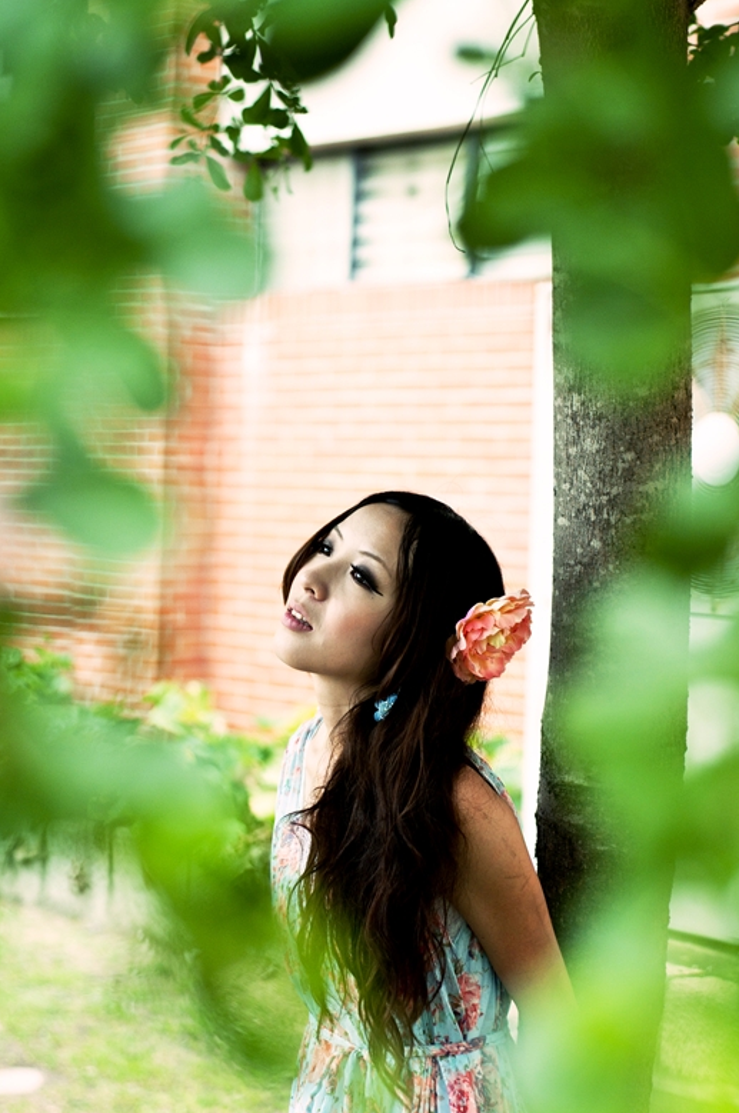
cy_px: 549
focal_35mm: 77
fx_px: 2378
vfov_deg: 26.4
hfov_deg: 17.7
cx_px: 368
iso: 160
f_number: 2.8
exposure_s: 1/320
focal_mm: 50
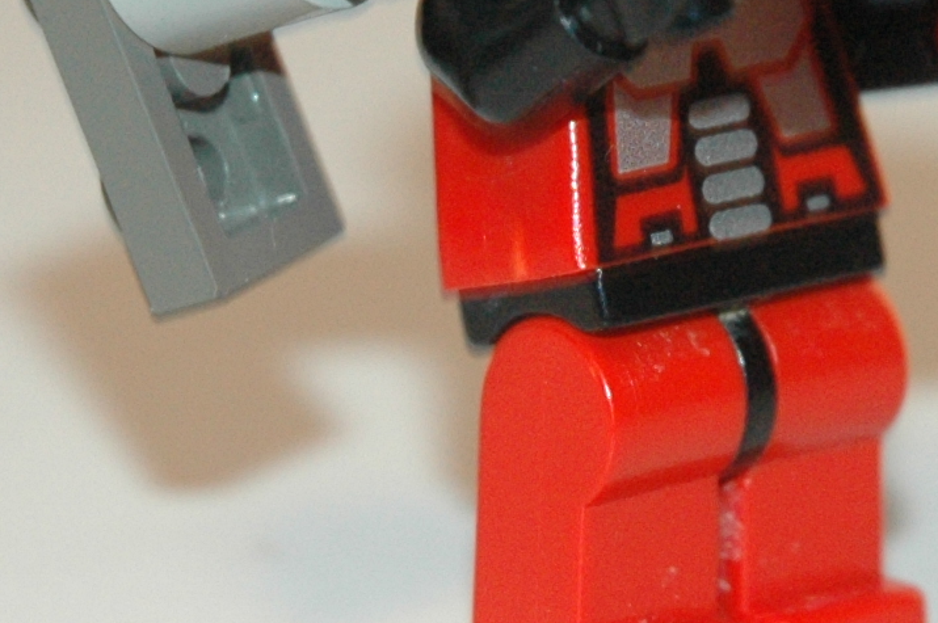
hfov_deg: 4.7
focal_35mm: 442
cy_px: 66
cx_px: 653
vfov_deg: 3.1
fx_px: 11503
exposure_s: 1/25
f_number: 4.5
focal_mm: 70
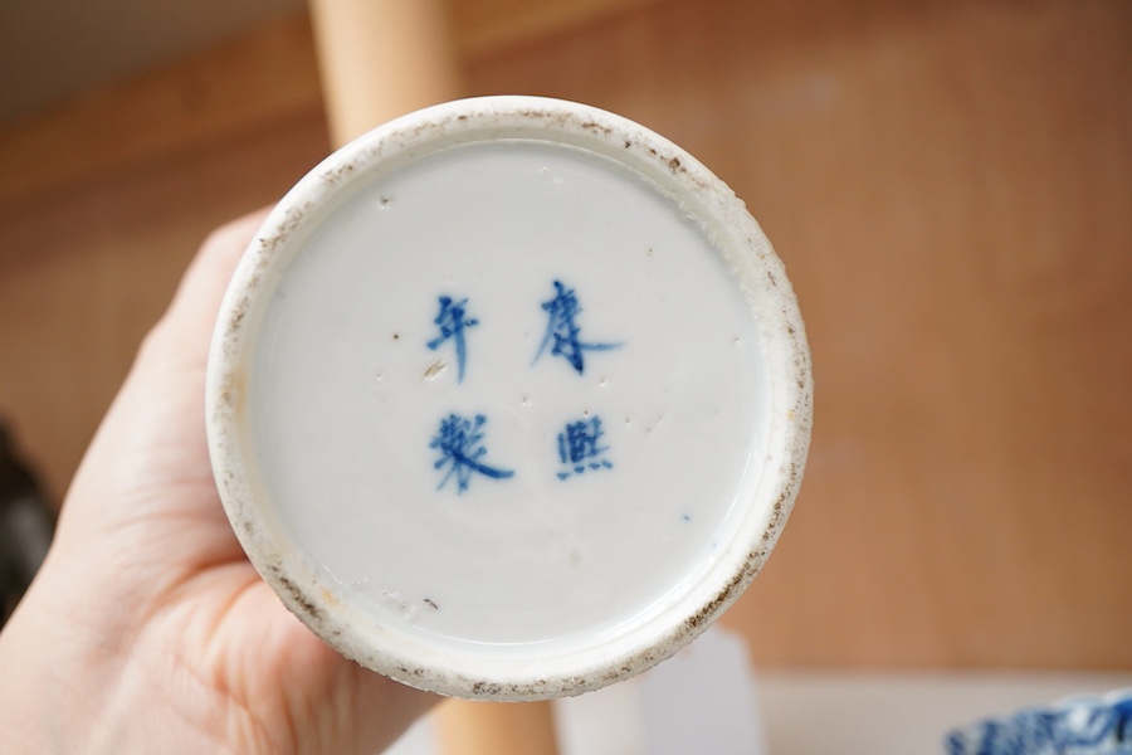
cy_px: 378
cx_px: 566
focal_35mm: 45
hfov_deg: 43.6
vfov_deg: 29.9
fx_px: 1415
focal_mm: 30
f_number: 7.1
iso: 1250
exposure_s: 1/125
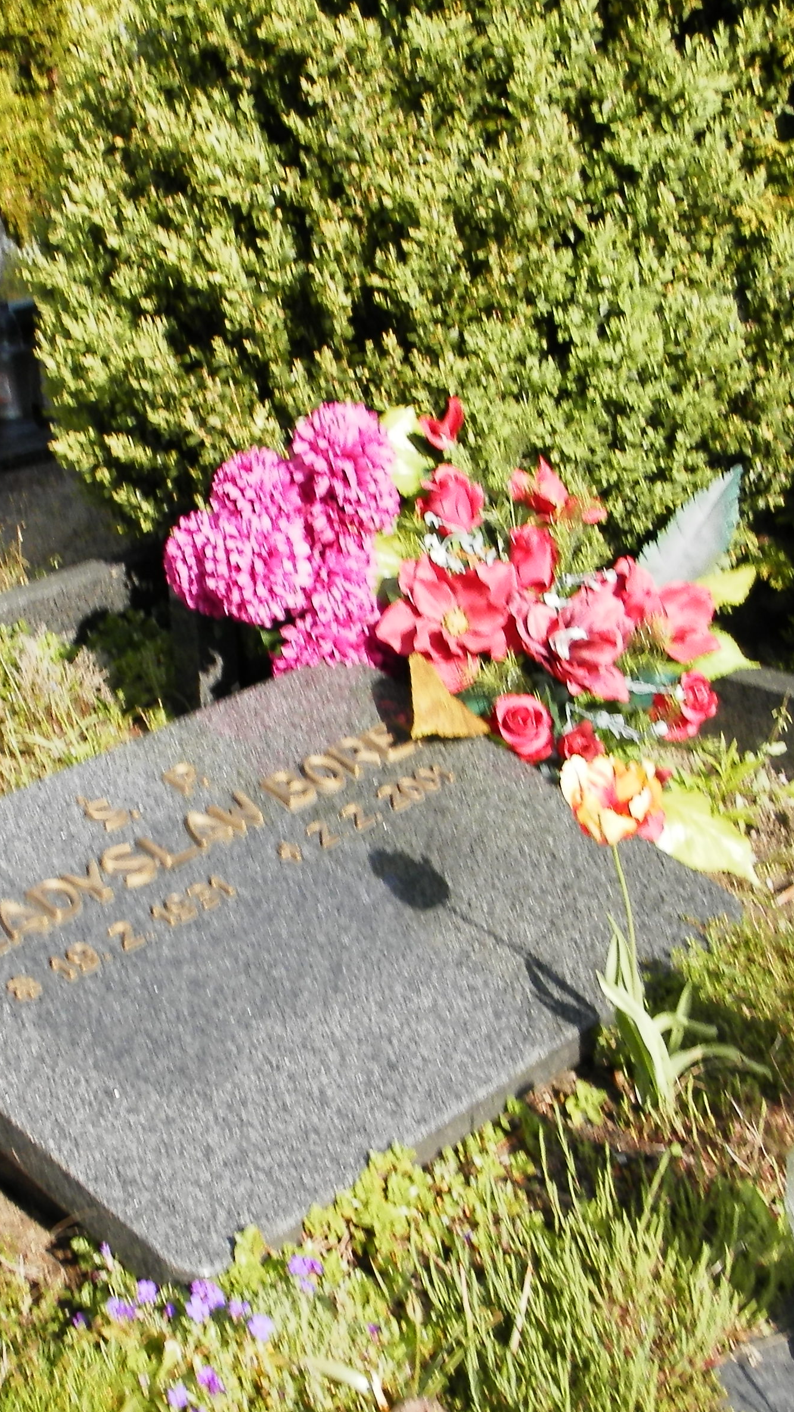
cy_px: 832
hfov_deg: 22.6
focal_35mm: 53
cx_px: 279
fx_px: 1984
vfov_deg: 39.0
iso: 80
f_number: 8.7
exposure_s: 1/60
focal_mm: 4.5
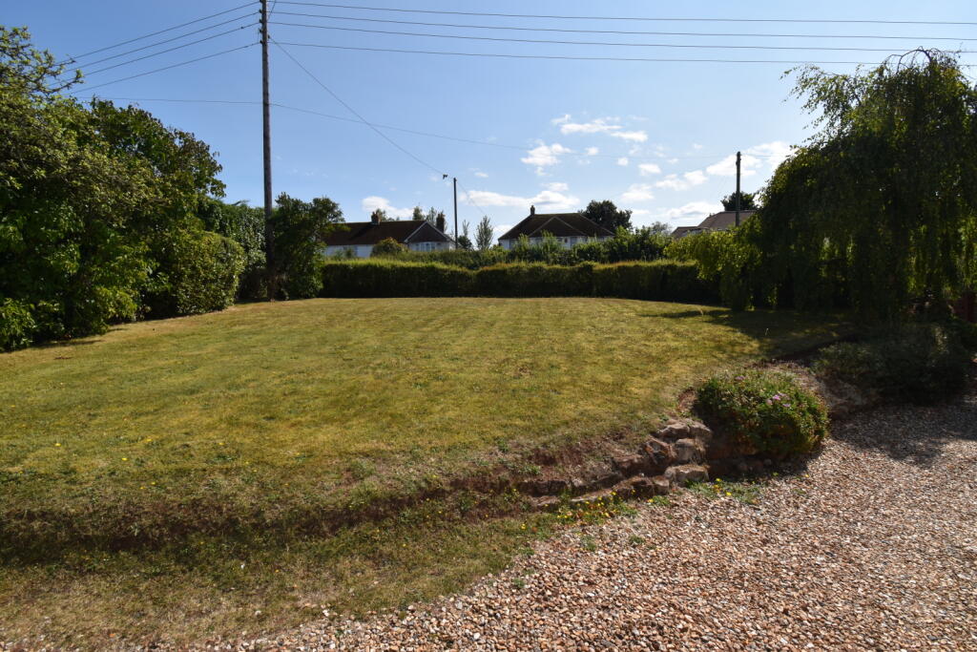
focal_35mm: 17
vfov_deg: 69.7
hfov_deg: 92.4
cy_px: 326
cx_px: 488
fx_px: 468
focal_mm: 11.5
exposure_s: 1/200
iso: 100
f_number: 11
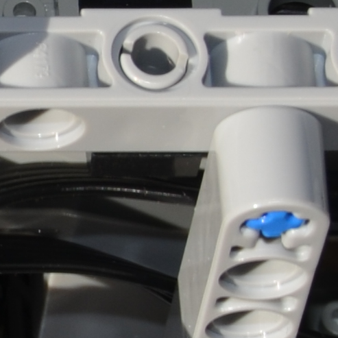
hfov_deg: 2.7
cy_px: -91
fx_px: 7026
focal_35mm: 636
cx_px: -780
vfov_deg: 2.8
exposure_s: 1/100
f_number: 10
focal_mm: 50
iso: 100
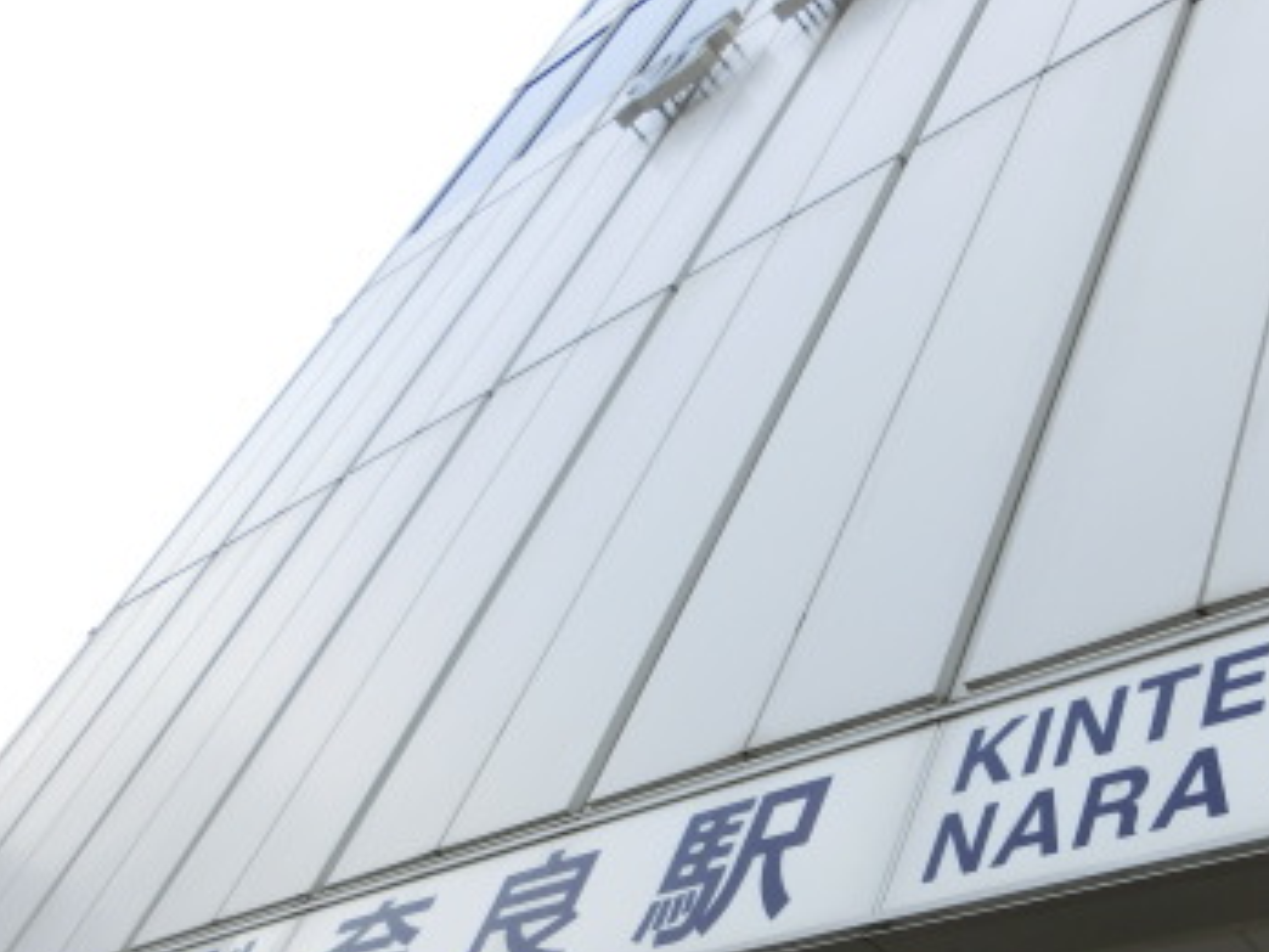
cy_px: 802
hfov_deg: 40.0
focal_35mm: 46
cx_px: 966
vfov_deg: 30.5
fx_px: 1686
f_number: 3.5
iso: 80
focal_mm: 4.5
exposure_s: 1/500
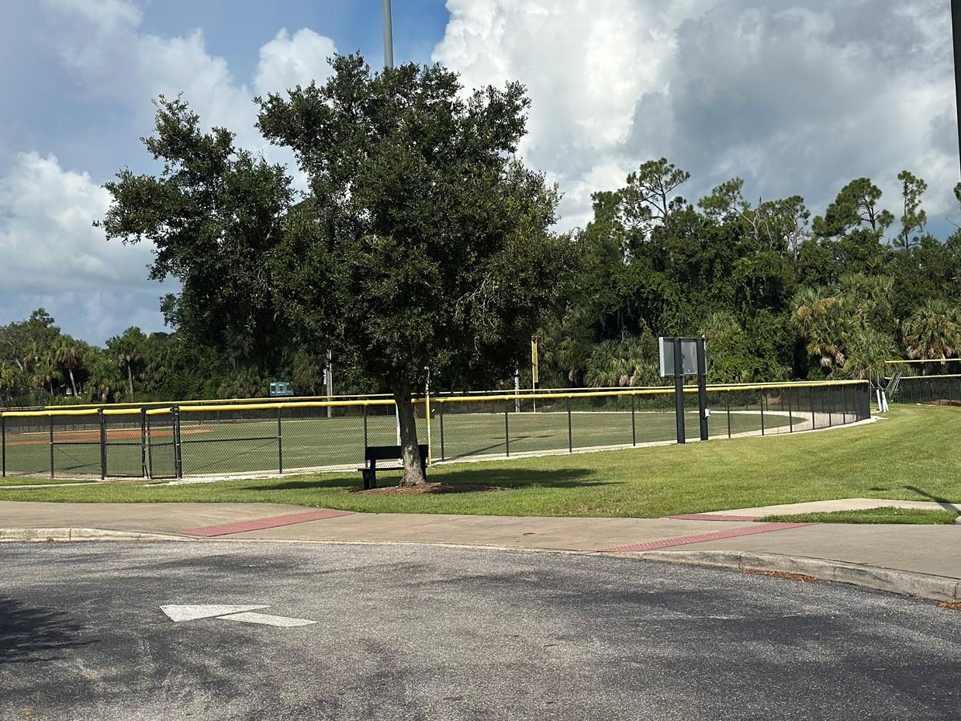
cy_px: 256
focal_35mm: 62
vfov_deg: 23.6
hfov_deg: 31.2
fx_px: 1721
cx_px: 531
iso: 100
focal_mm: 6.86
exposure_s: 1/12048
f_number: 1.78
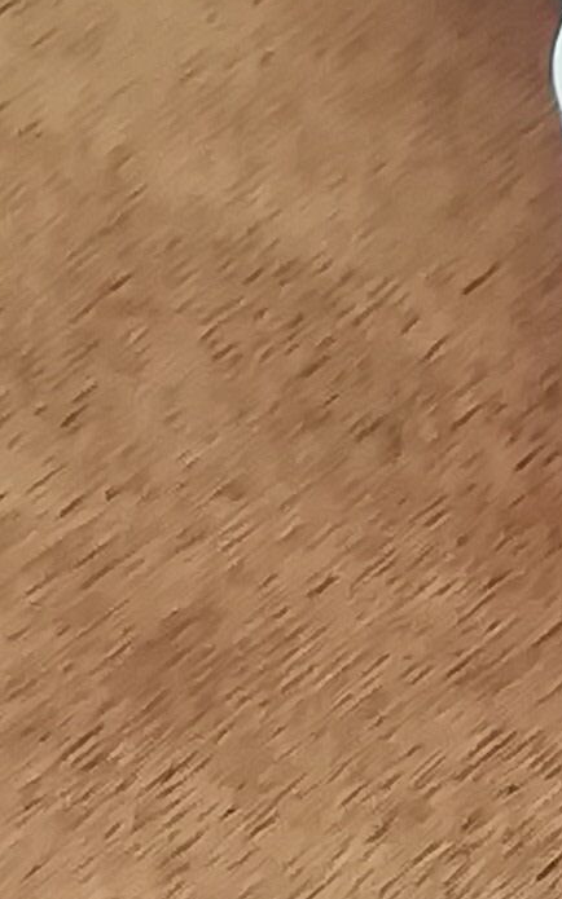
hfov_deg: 5.8
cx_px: -104
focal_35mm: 224
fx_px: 5493
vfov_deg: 8.8
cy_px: 1891
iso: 400
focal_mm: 3.83
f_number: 2.2
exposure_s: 1/24
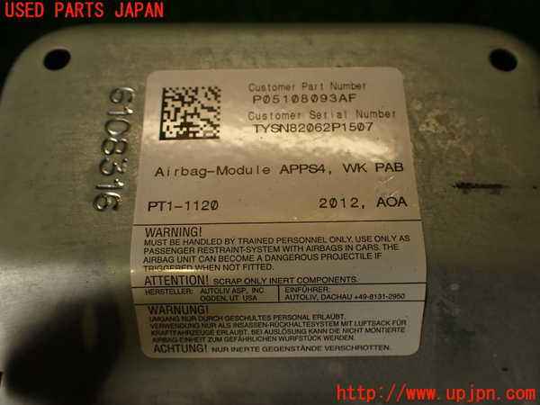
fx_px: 499
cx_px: 270
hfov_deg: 56.8
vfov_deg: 44.2
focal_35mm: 32
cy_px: 202
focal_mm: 5.79
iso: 100
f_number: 3.2
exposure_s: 1/80
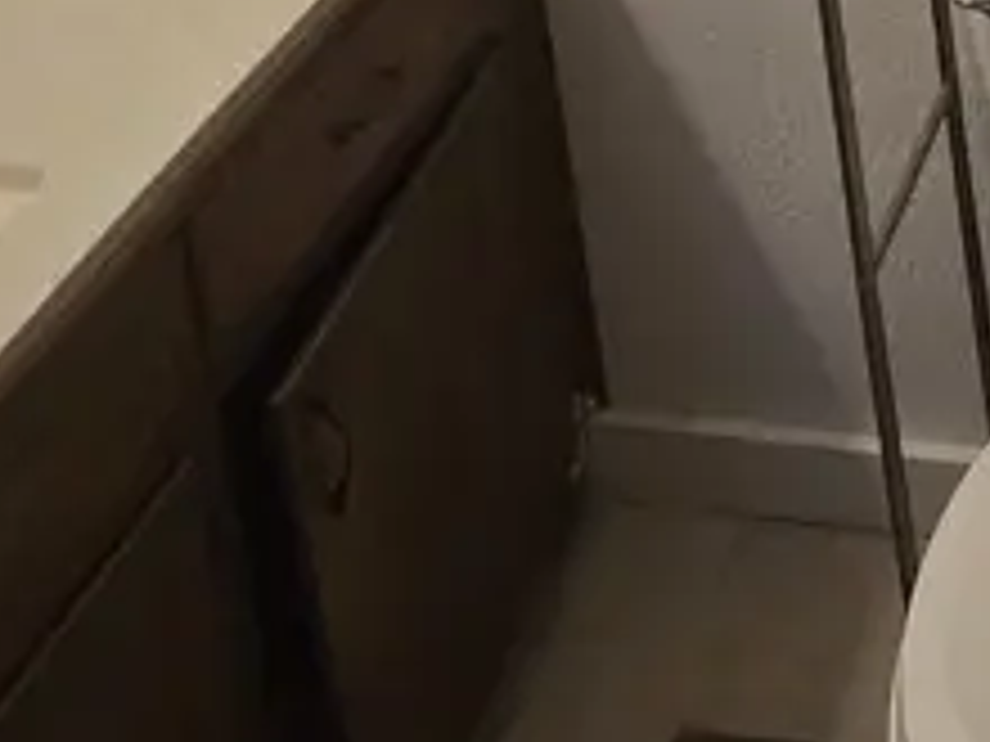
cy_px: -1007
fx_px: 2031
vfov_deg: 14.4
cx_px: 1098
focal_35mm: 71
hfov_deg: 25.4
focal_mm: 2.2
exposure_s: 1/60
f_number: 2.2
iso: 100
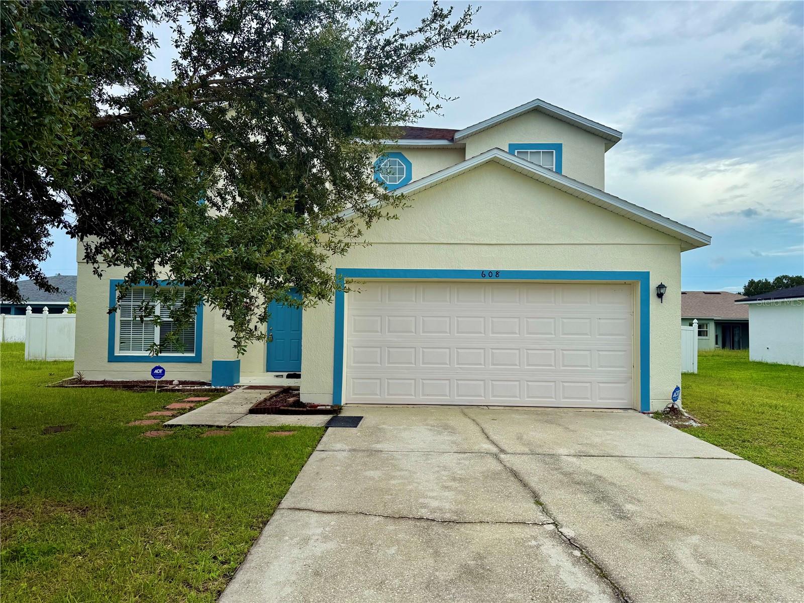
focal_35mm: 24
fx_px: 557
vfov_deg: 56.8
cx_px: 402
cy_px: 302
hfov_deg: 71.6
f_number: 1.78
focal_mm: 6.76
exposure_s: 1/2611
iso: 80
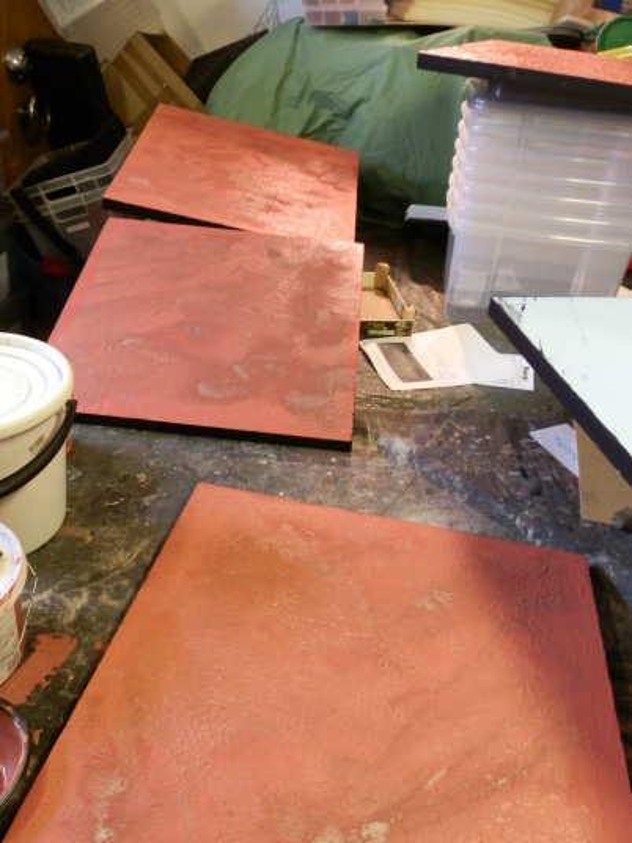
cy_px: 422
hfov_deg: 49.7
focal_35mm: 28
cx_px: 316
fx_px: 682
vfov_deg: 63.4
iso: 200
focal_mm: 5
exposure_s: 1/15
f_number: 3.1
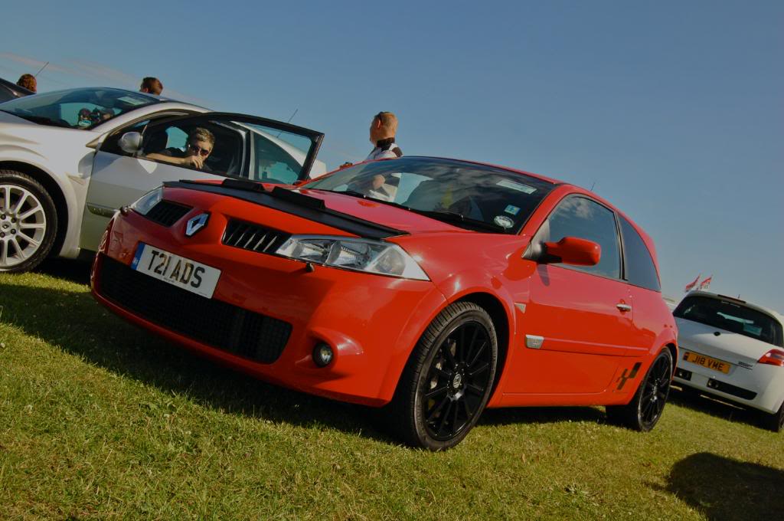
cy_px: 260
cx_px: 392
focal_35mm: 36
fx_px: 783
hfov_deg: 53.2
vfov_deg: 36.8
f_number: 10
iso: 200
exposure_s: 1/400
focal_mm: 24
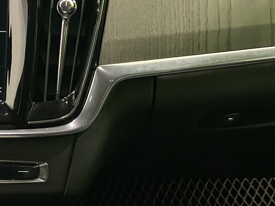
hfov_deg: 12.6
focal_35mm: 150
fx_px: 1191
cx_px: -108
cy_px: 161
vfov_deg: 9.9
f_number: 2
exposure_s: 1/50
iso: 640
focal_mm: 6
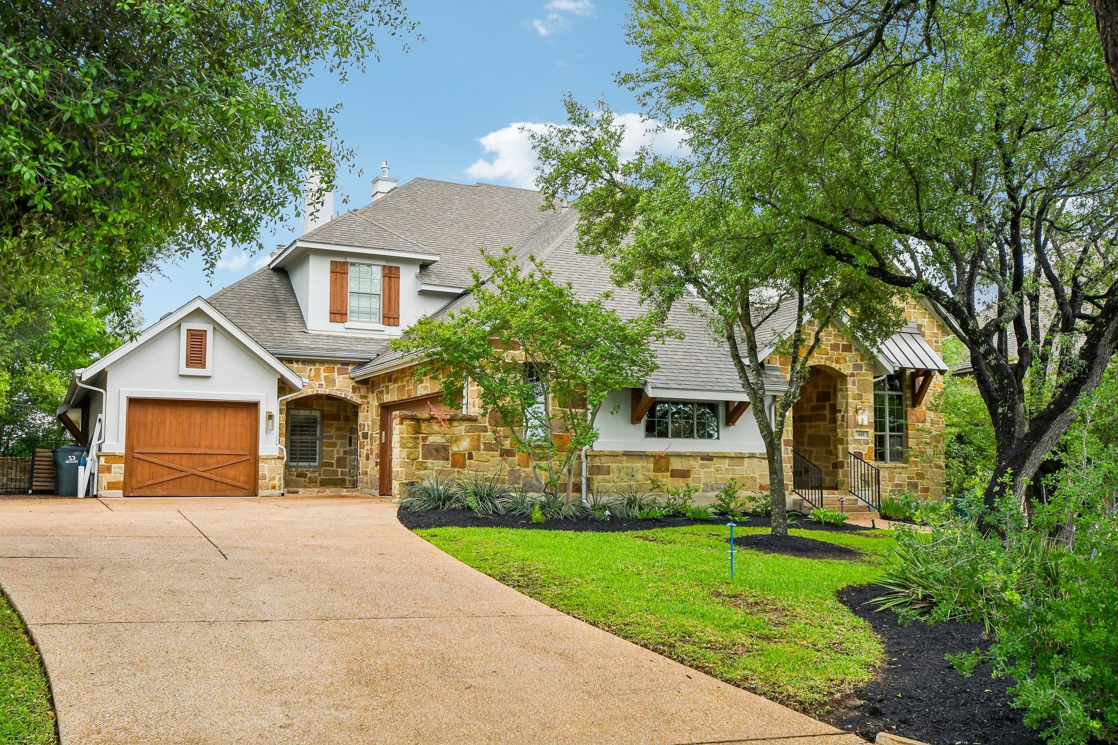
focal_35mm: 33
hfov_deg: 57.2
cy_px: 372
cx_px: 559
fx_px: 1025
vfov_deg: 40.0
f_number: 8
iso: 400
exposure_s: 1/200
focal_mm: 22
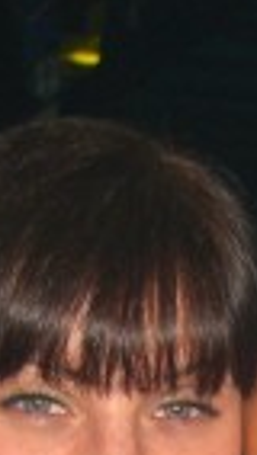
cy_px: 686
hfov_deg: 6.9
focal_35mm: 175
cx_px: 318
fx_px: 2118
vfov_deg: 11.8
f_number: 2.8
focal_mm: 7.9
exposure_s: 1/60
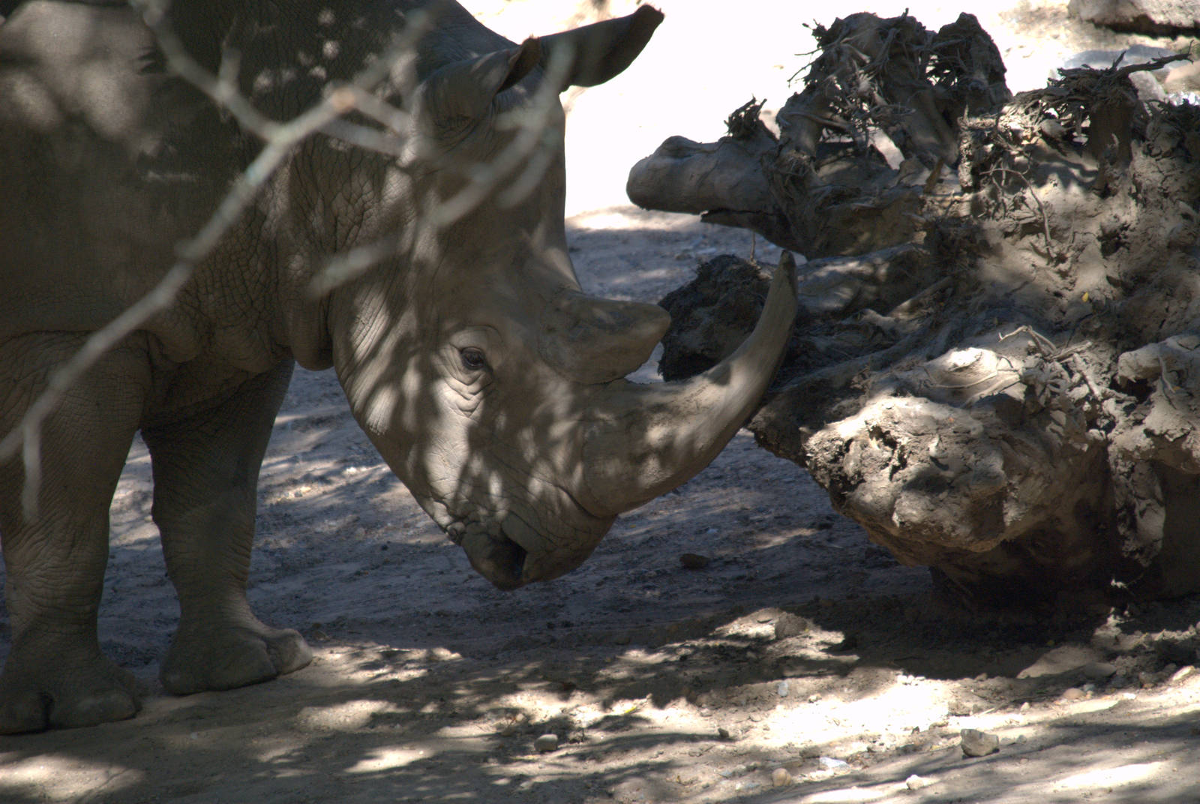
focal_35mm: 300
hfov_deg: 6.9
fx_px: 10015
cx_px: 600
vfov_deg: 4.6
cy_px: 402
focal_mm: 200
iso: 1000
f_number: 6.3
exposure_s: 1/500
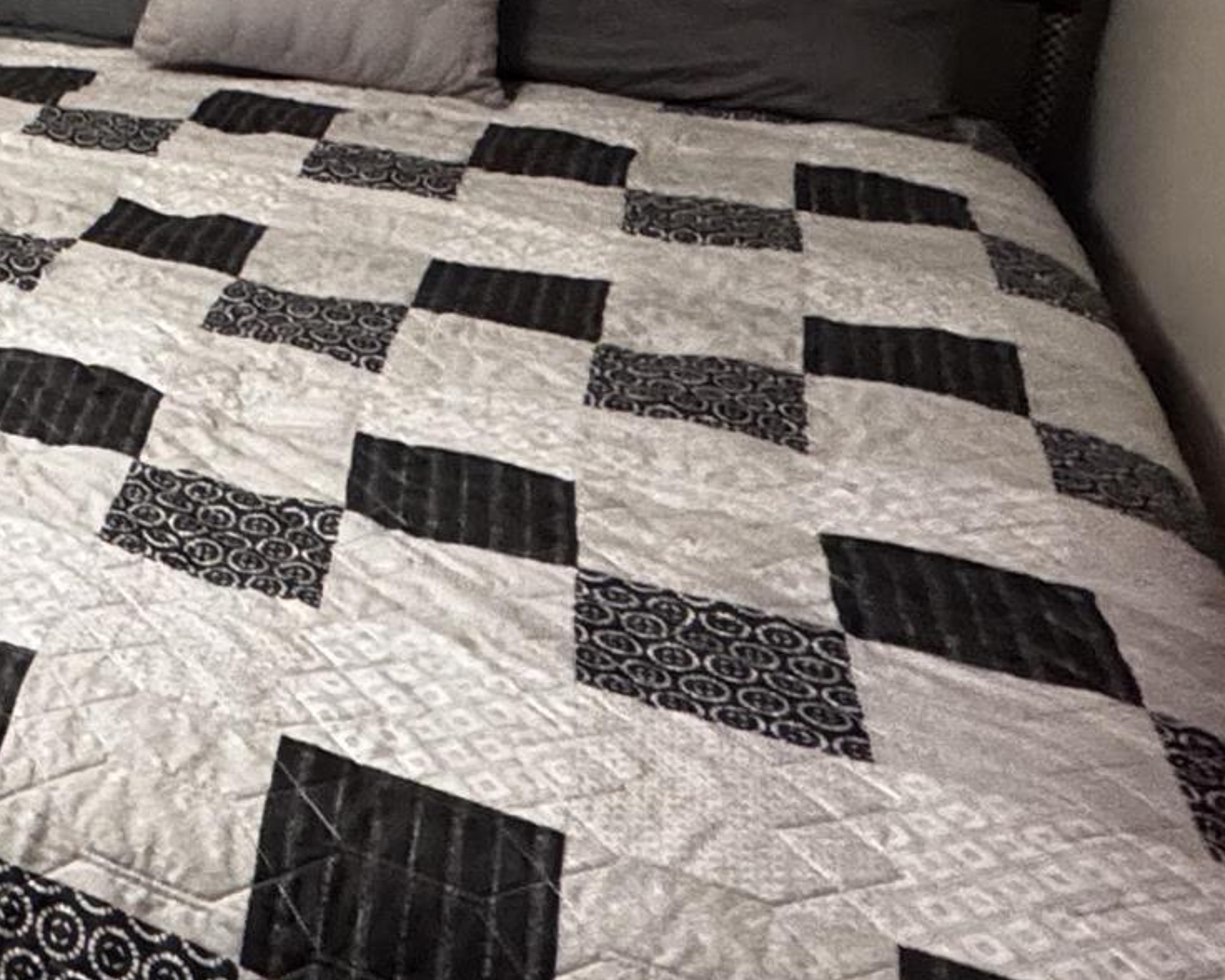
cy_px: -12
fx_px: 2067
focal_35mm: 57
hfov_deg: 24.8
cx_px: -649
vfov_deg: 25.3
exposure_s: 1/60
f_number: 2.2
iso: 800
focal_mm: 2.22
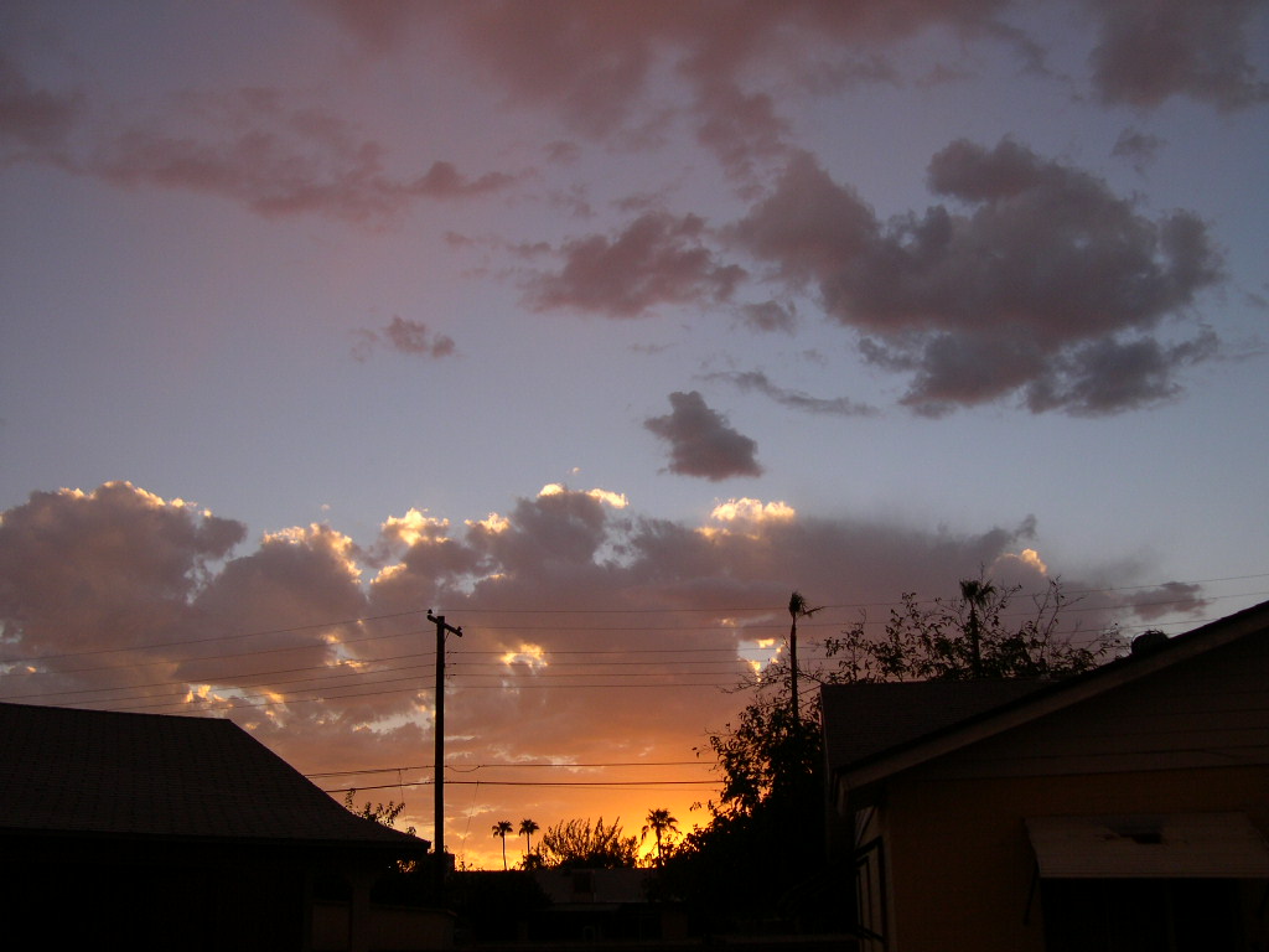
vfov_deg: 37.7
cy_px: 476
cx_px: 634
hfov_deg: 49.0
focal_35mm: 38
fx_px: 1393
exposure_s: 1/402
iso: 100
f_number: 2.8
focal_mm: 8
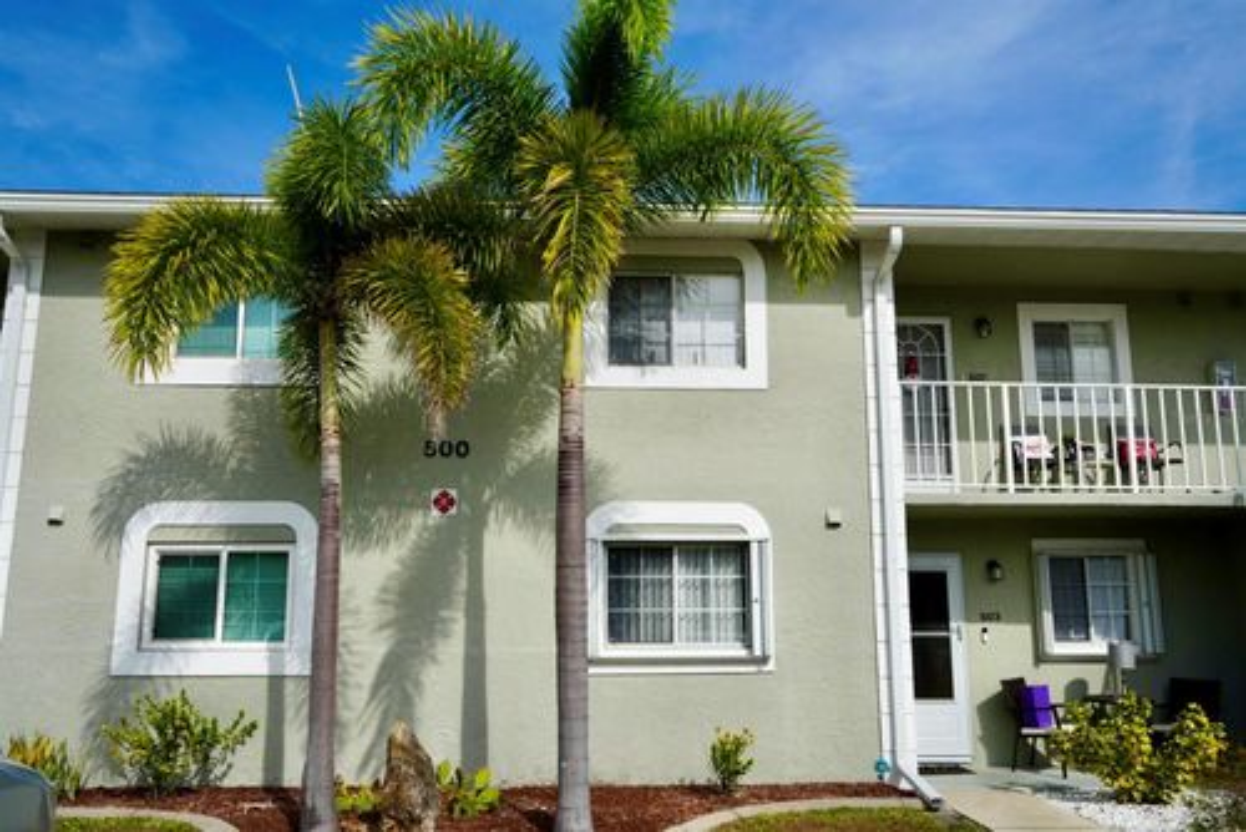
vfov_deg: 42.4
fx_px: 1074
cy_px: 416
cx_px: 623
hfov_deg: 60.3
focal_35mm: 31
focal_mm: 31
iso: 100
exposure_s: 1/1000
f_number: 5
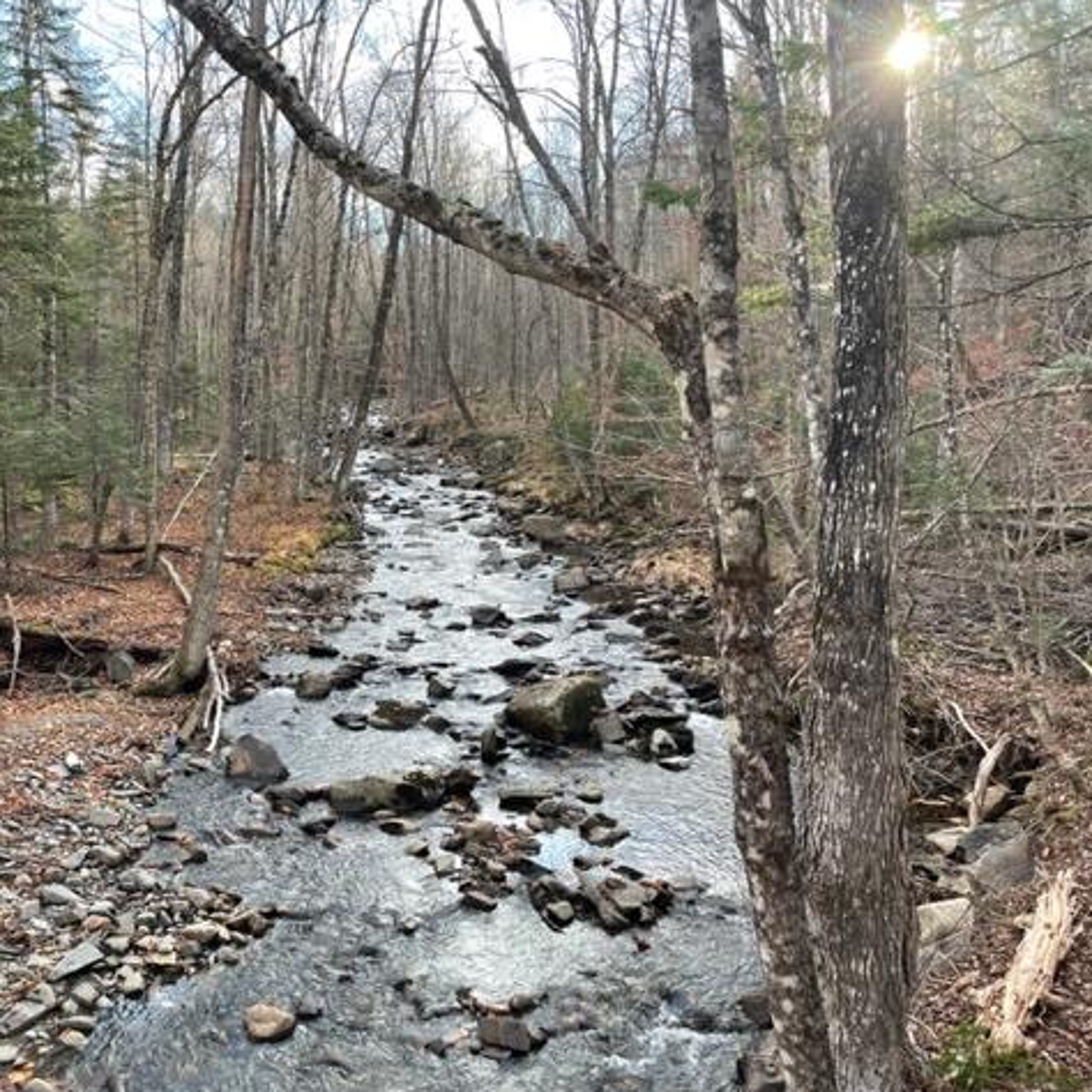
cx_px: 403
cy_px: 548
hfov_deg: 51.9
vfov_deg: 52.5
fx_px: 1106
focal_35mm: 31
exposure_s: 1/182
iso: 32
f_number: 1.6
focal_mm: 4.2
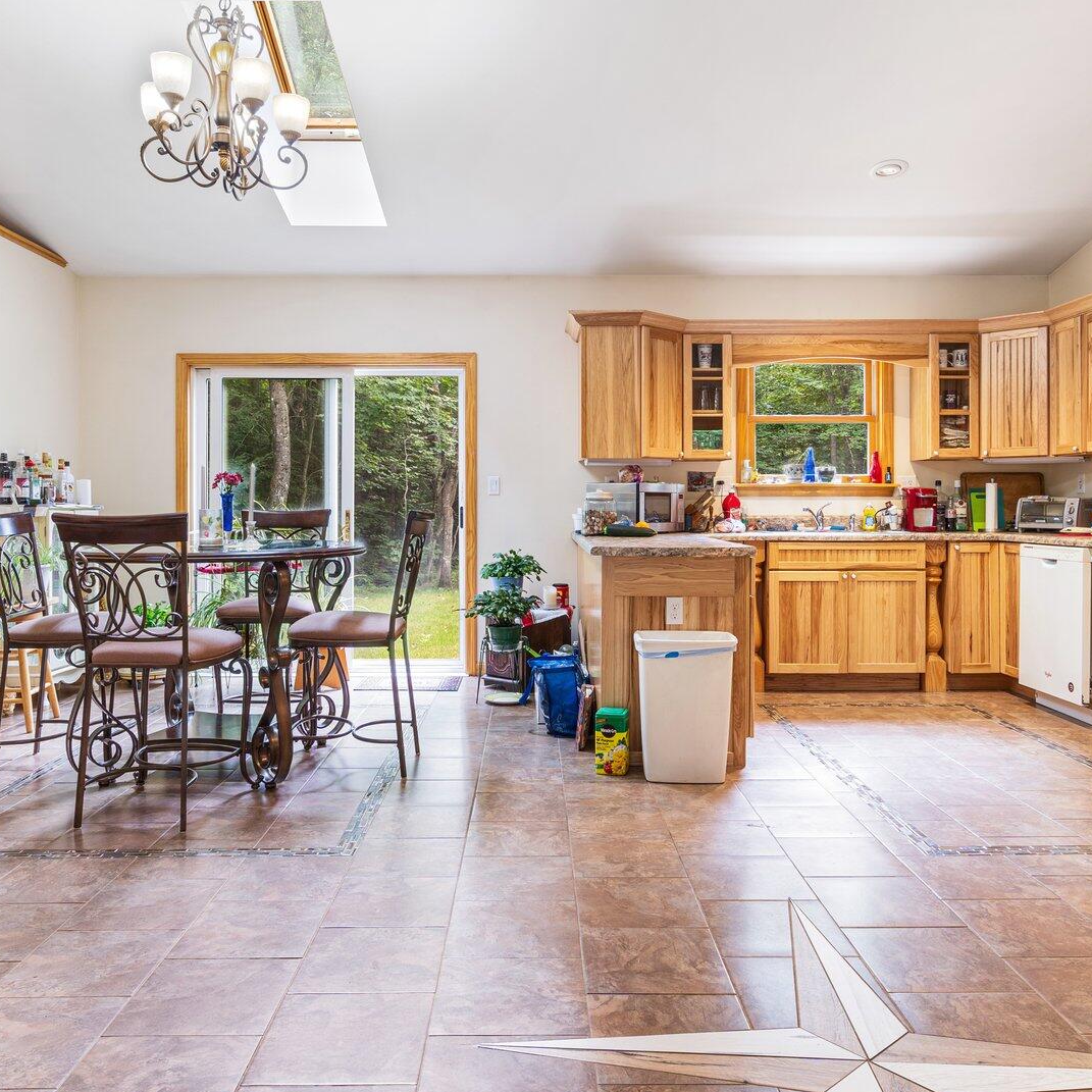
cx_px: 531
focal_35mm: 26
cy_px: 514
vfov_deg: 60.9
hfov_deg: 60.9
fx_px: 928
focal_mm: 16
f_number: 9
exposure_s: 1.3
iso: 100
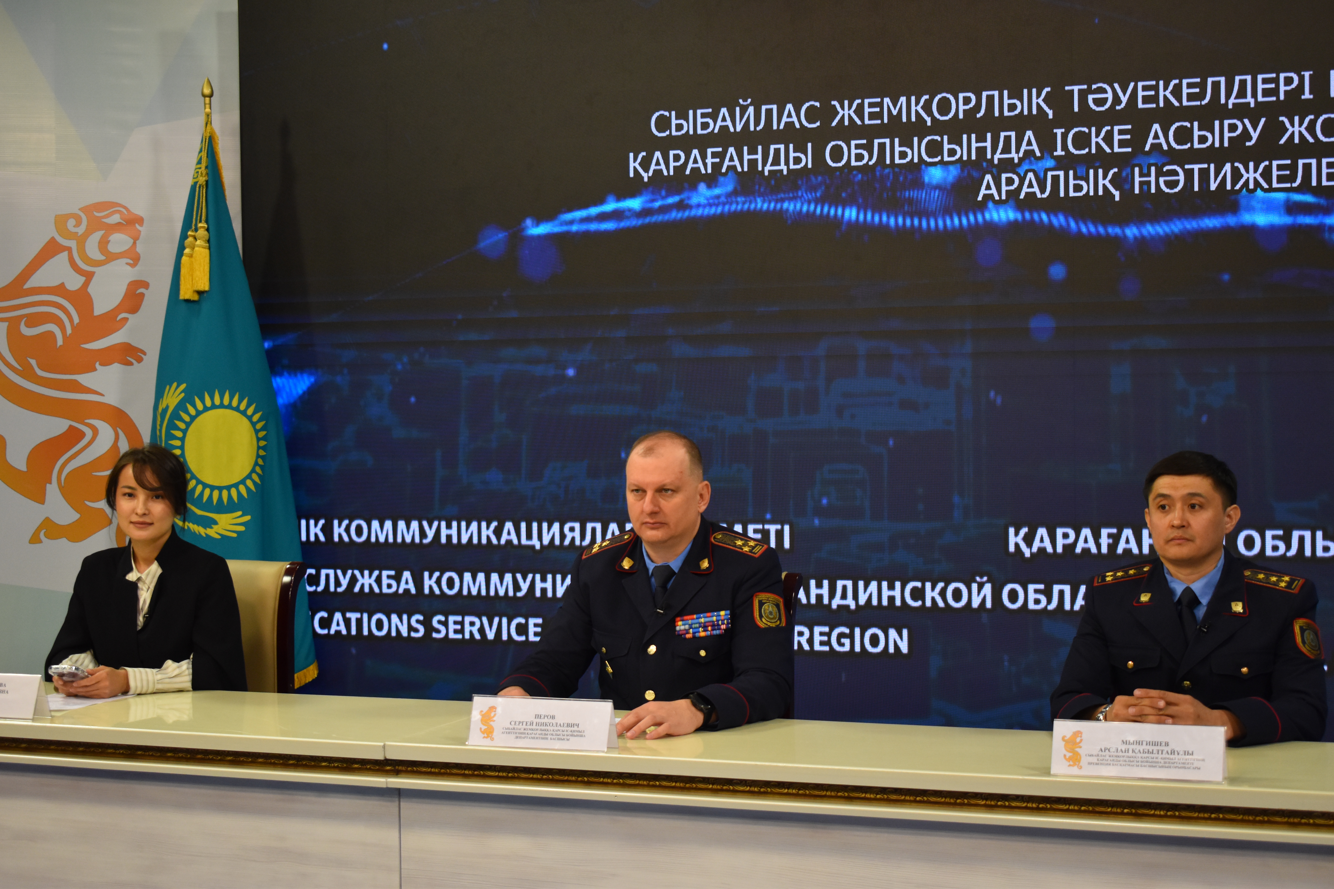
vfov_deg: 23.8
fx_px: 2112
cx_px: 667
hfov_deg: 35.1
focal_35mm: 57
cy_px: 444
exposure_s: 1/125
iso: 1100
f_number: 4.8
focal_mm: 38
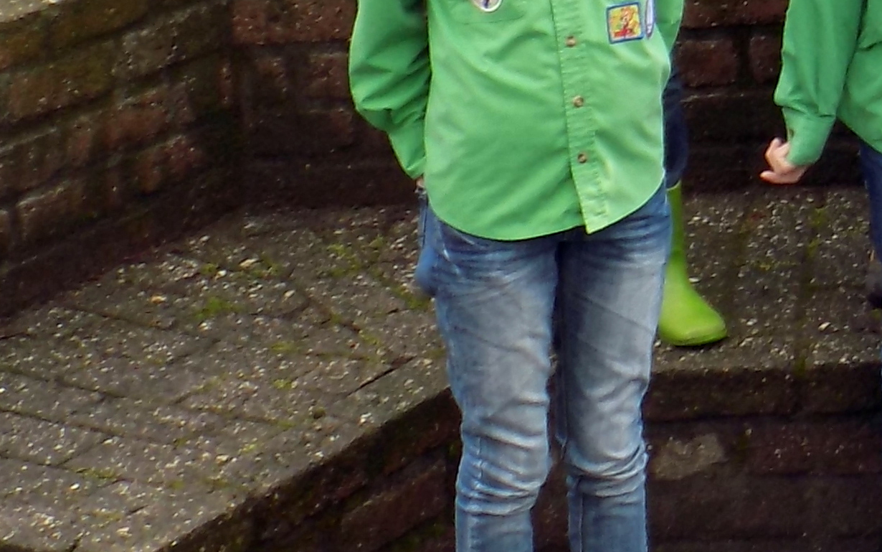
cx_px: 1303
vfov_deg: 8.4
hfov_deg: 13.1
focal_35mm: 151
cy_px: -424
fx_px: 3630
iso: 80
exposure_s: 1/125
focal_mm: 6.1
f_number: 3.4
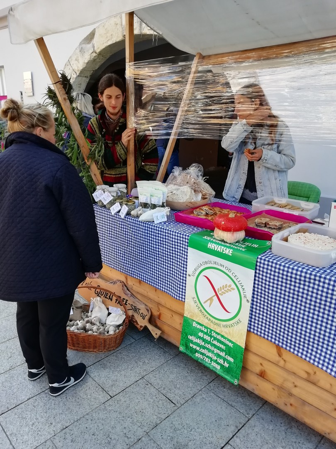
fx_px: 336
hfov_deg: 53.1
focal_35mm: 26
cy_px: 224
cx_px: 168
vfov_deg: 67.3
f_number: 2.2
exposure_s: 1/158
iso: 50
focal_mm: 3.46
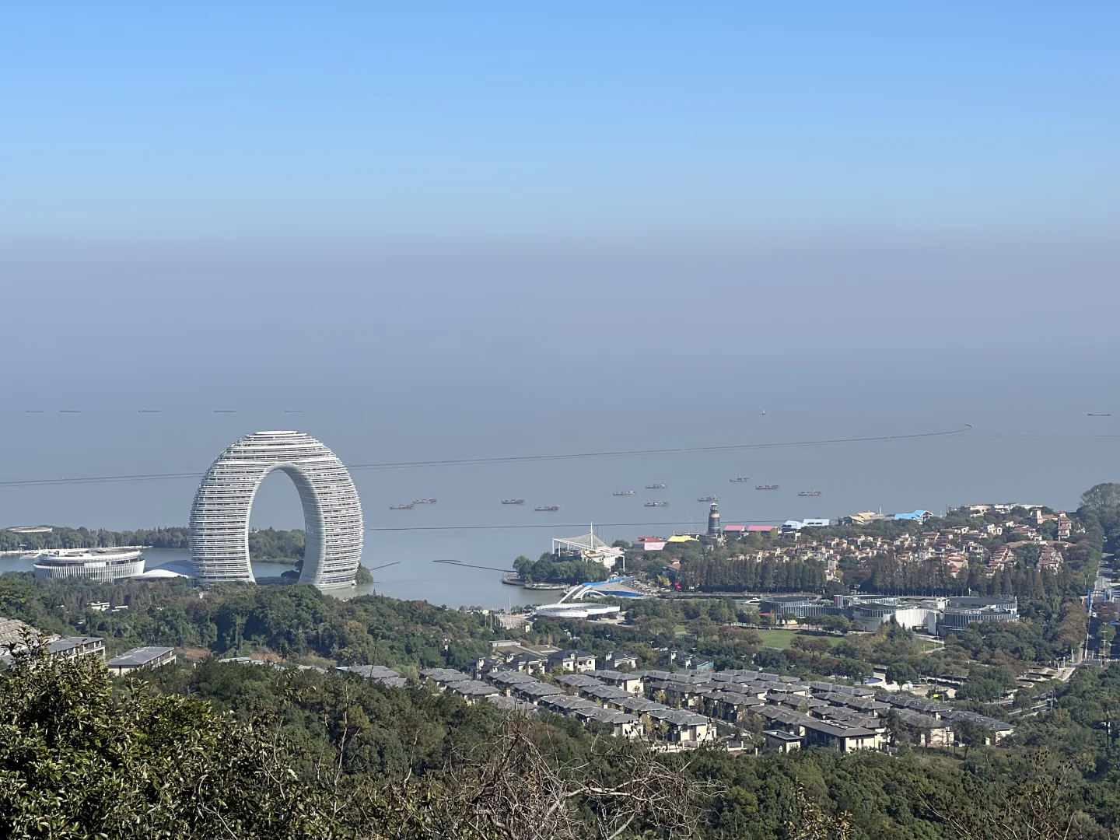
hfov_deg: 25.3
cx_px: 560
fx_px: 2491
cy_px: 420
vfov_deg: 19.1
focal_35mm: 77
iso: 32
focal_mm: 9
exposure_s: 1/1004
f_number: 2.8
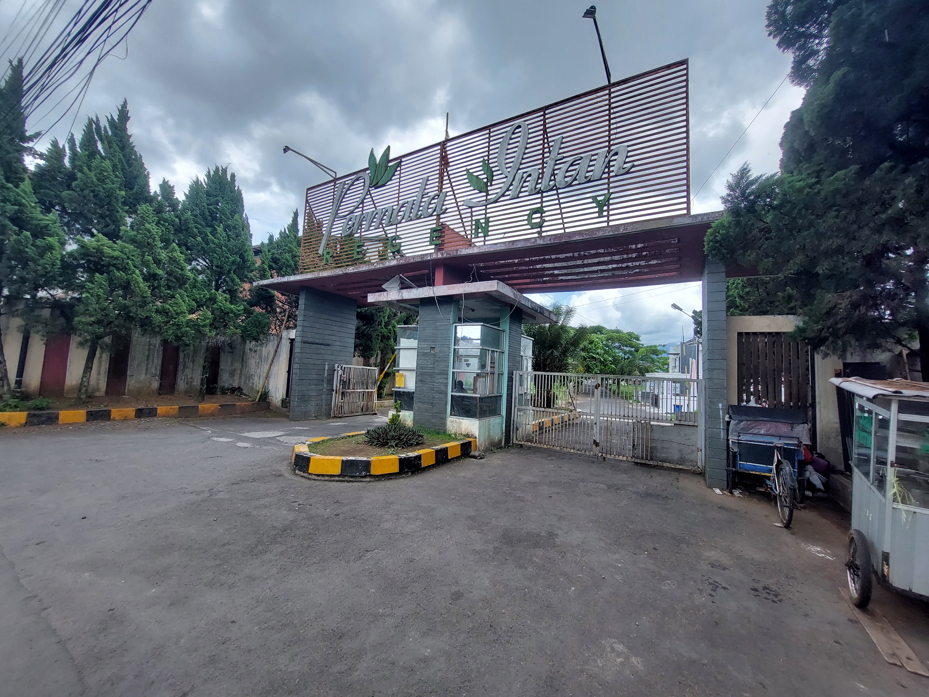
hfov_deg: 106.2
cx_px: 464
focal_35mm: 13
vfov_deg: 89.9
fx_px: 349
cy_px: 348
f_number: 2.2
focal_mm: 1.74
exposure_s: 1/540
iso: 50
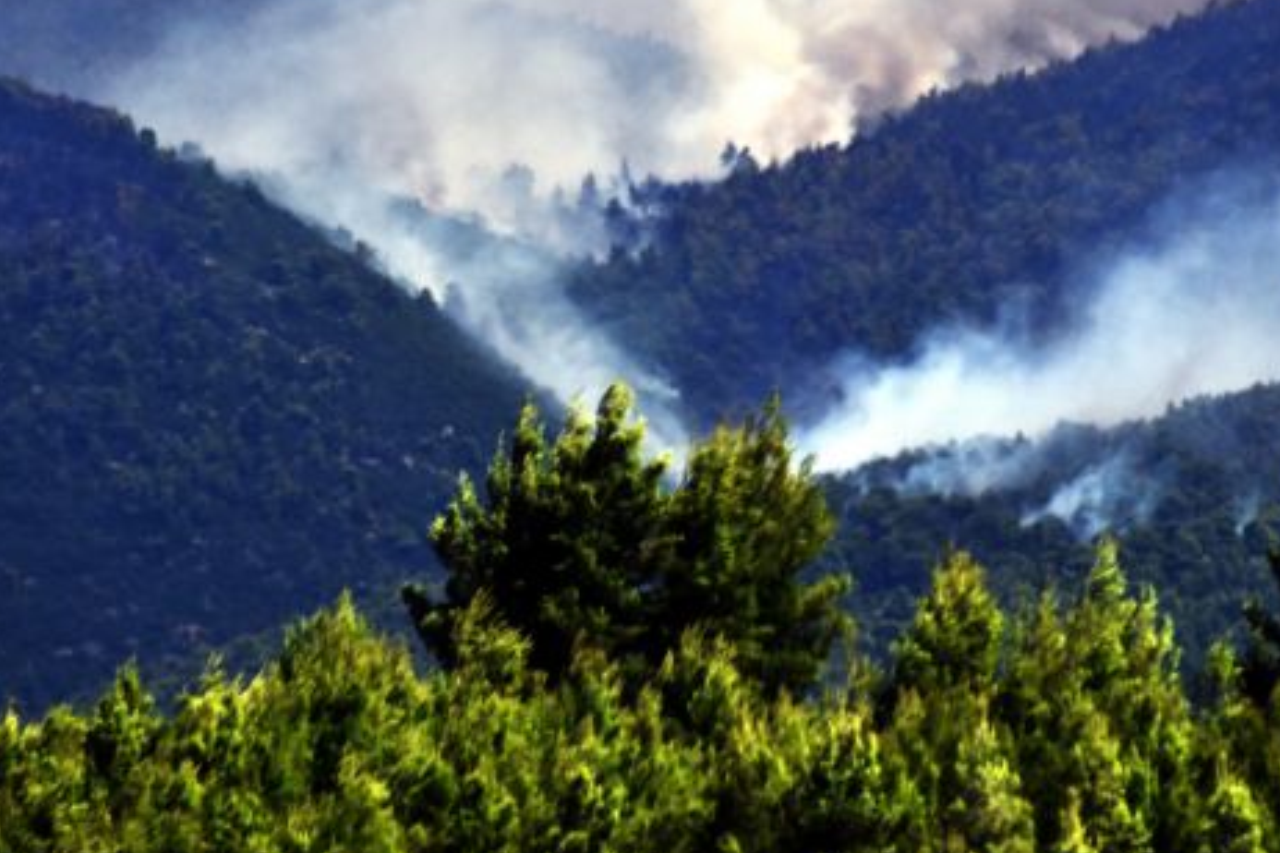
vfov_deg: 2.2
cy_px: 289
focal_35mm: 623
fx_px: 22149
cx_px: 648
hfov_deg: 3.3
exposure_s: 1/3195
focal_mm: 300
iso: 640
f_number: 7.1
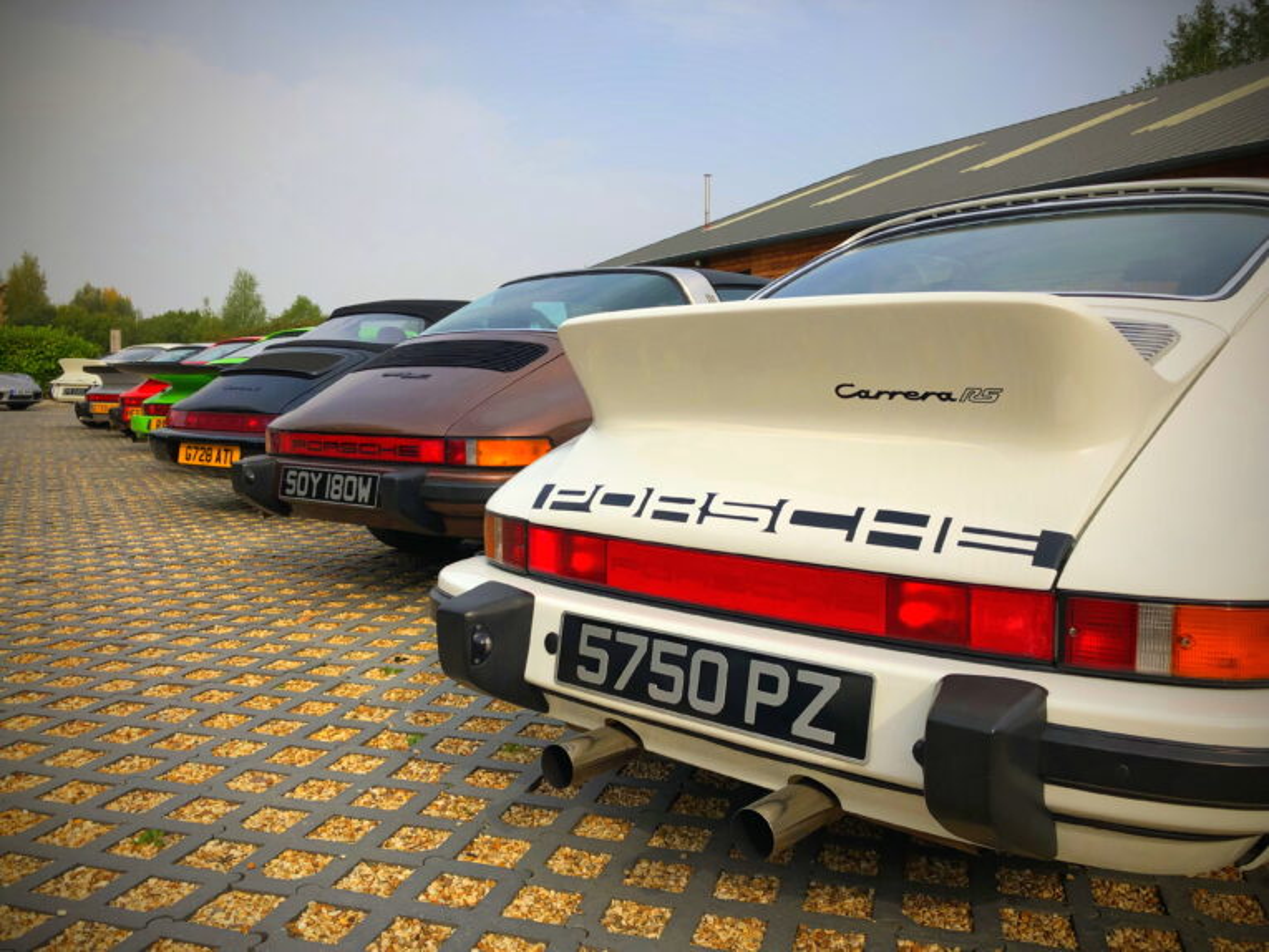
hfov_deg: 63.4
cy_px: 476
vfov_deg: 49.8
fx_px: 1027
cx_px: 634
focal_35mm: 28
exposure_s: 1/1656
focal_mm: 4
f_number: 1.8
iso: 20
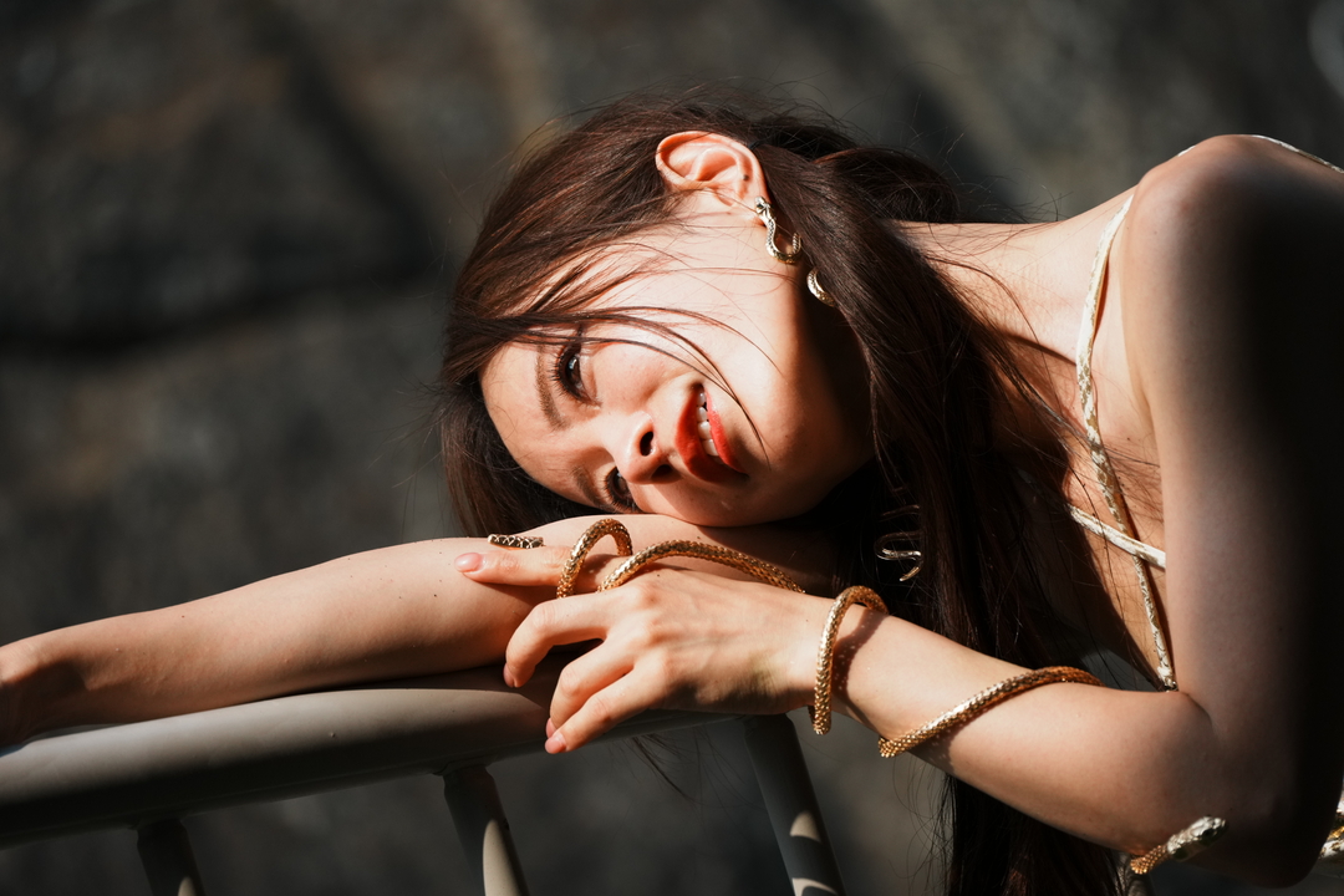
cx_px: 672
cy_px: 448
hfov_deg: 4.1
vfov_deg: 2.7
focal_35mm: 500
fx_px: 18665
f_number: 6.7
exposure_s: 1/2500
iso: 800
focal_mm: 500
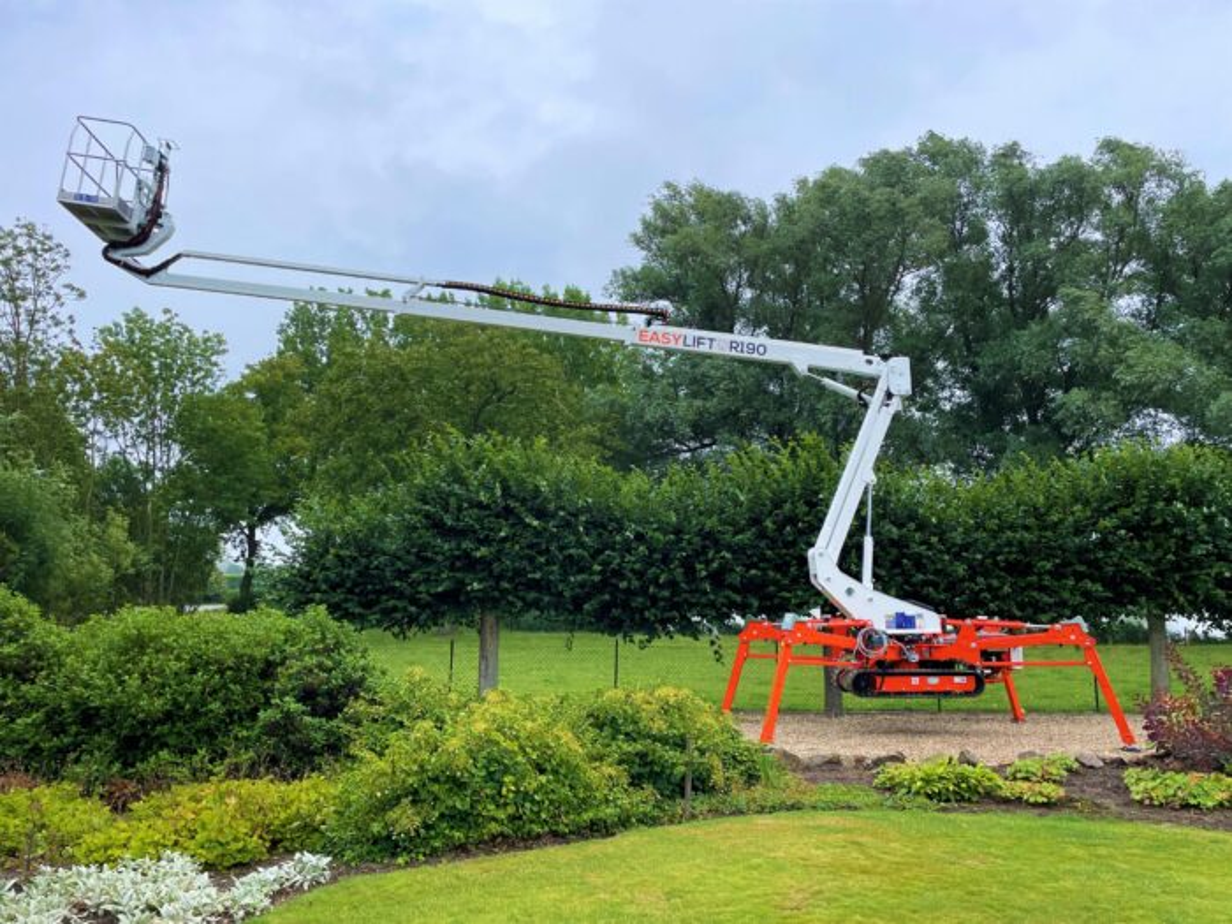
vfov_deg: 53.1
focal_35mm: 26
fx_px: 925
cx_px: 616
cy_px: 462
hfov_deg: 67.3
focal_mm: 4.2
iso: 32
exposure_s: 1/790
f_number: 1.6
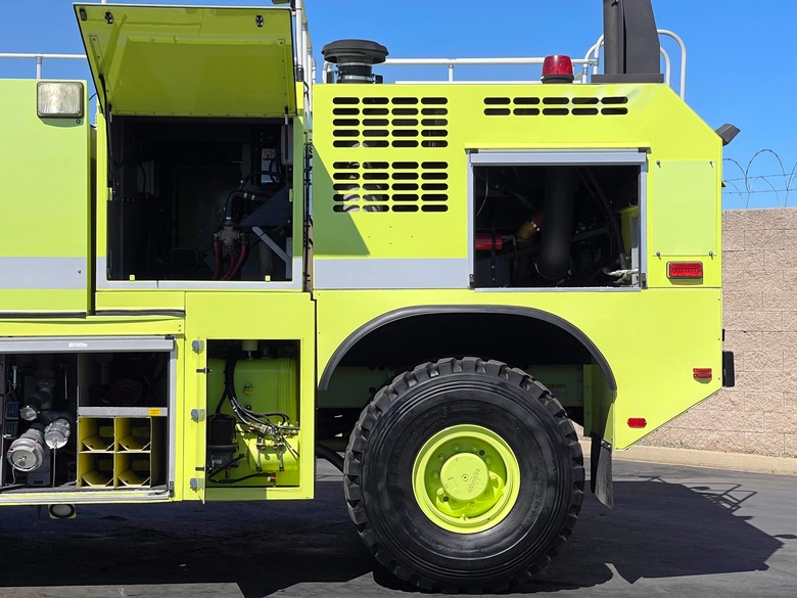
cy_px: 299
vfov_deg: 22.9
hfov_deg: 30.3
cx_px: 398
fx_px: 1474
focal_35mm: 64
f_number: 2.2
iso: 20
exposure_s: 1/2874
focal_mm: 7.5
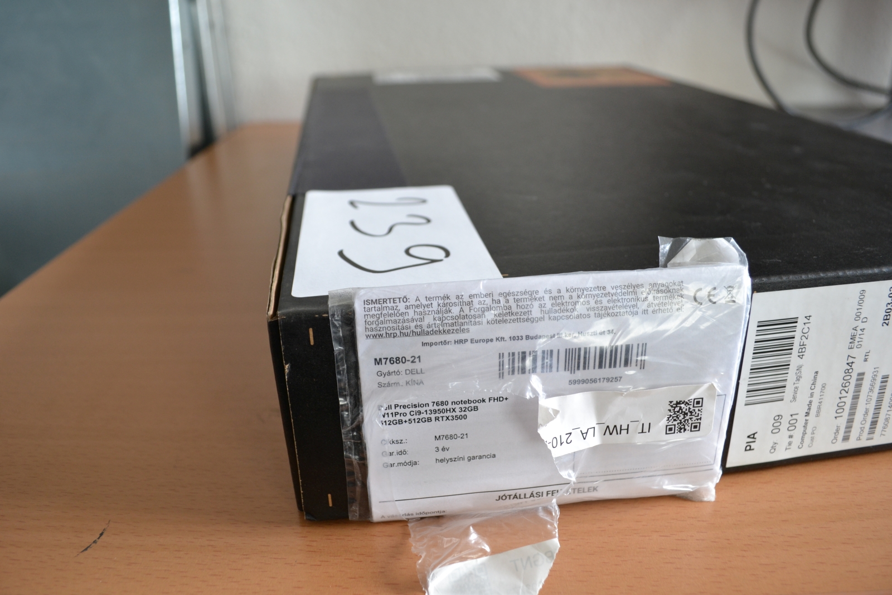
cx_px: 446
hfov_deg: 67.4
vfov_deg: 47.9
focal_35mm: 27
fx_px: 669
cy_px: 298
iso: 400
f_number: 4.5
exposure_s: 1/80
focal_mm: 18
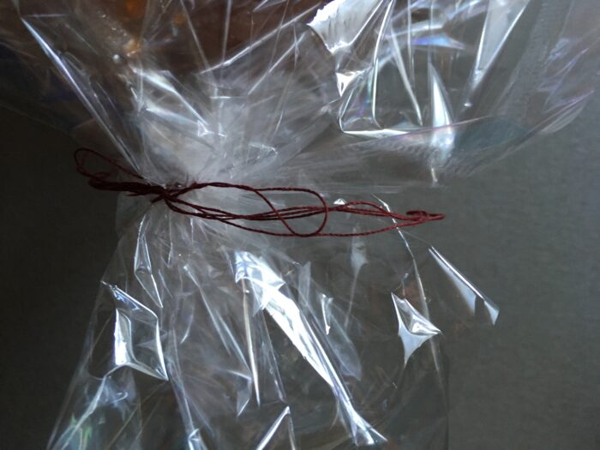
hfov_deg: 61.7
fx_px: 503
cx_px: 300
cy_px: 225
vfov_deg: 48.2
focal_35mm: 29
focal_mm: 4.15
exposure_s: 1/33
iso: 160
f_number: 2.2
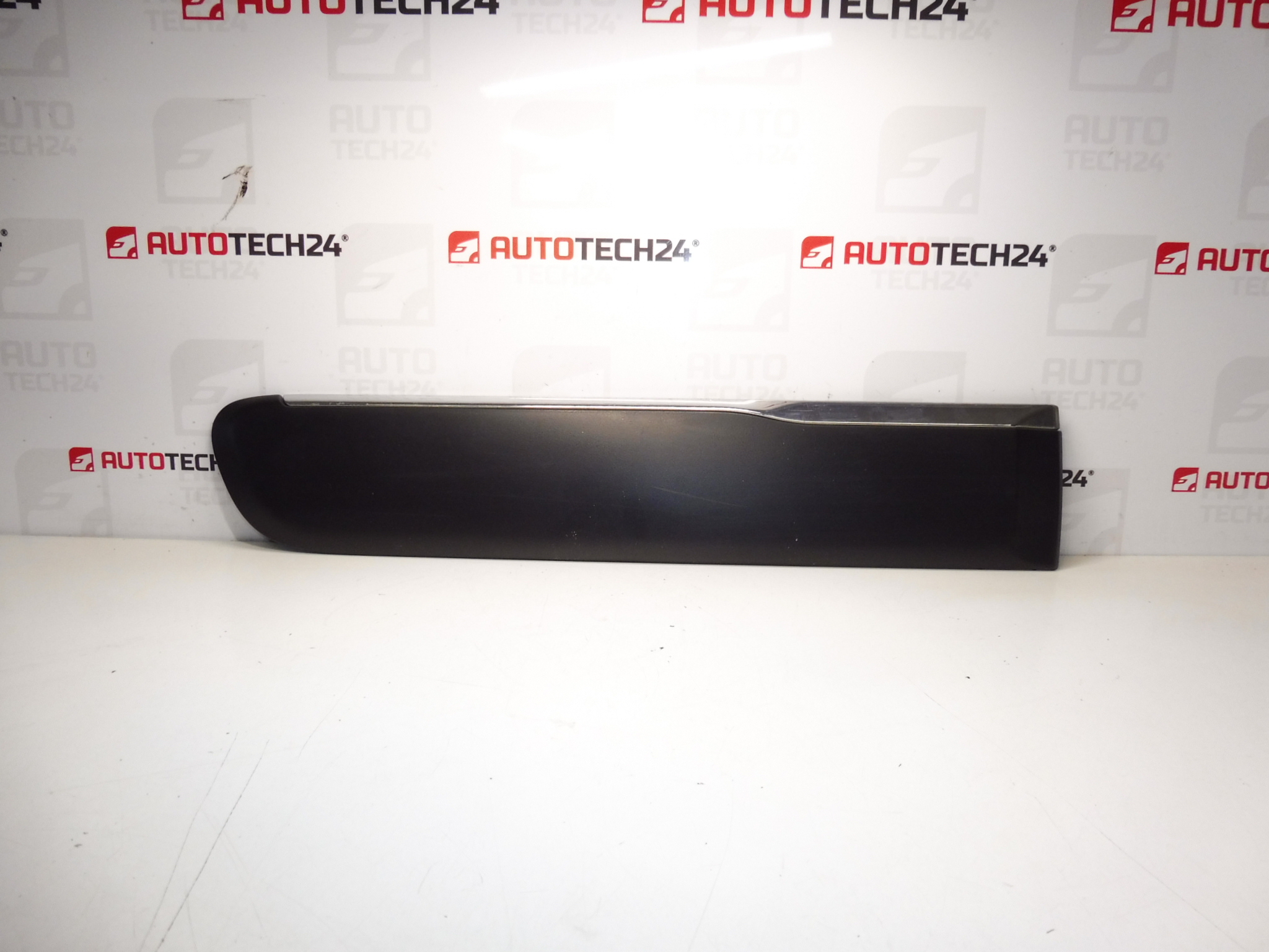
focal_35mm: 24
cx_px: 634
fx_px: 880
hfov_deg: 71.6
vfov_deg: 56.8
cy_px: 476
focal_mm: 4.3
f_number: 3.5
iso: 200
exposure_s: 1/100
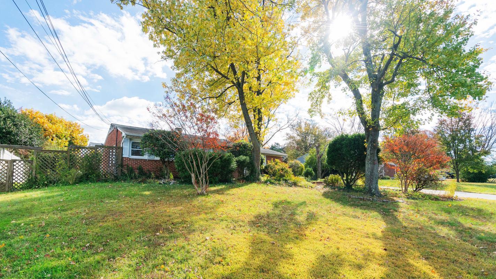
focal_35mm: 17
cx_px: 246
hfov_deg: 95.9
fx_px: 224
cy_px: 162
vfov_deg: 63.6
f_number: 8
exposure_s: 1/1250
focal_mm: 16
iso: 1250
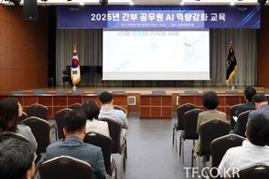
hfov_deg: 45.3
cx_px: 157
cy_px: 64
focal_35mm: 43
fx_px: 321
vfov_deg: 31.0
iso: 8000
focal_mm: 24
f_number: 6.3
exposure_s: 1/160
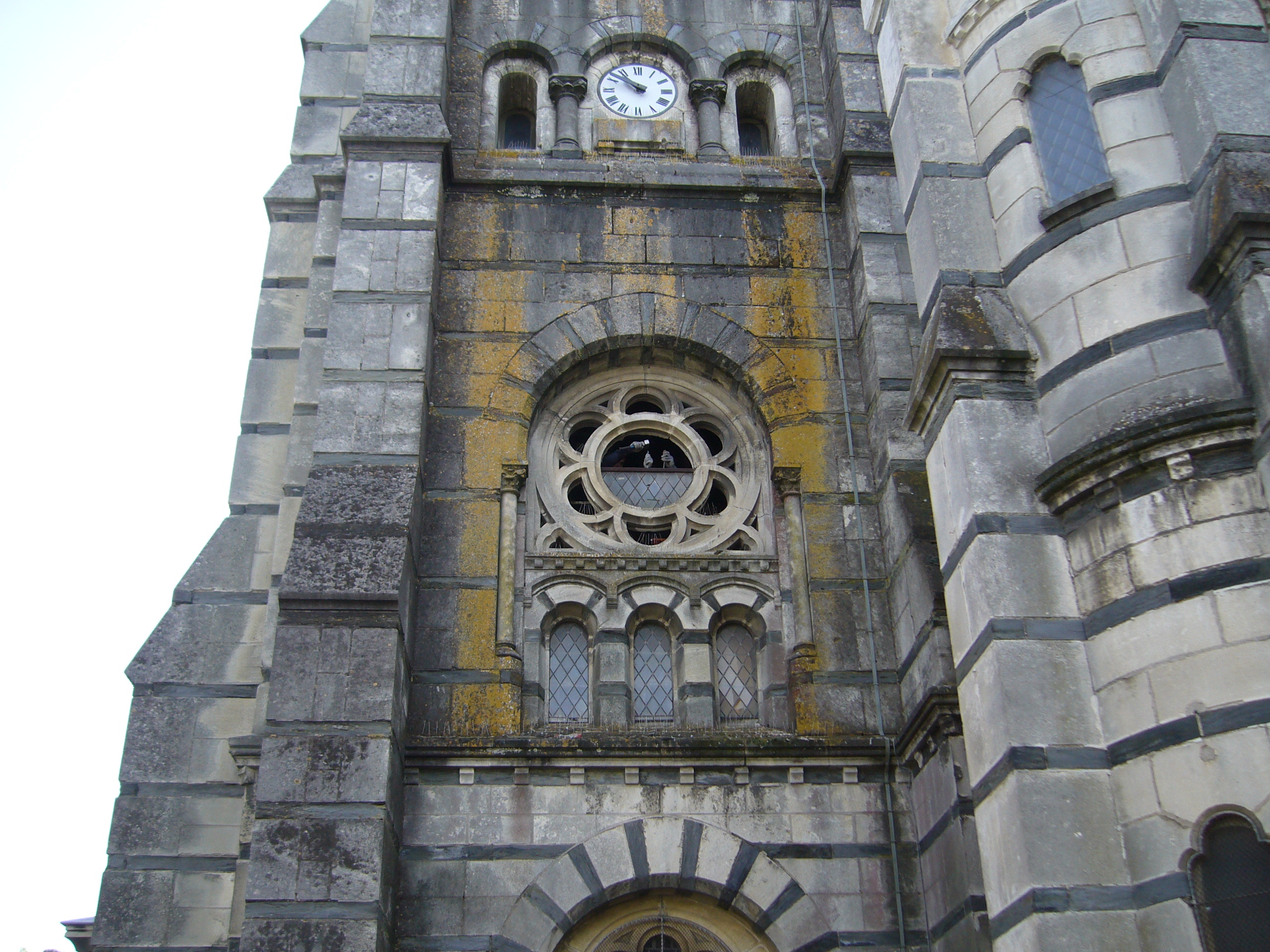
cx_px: 635
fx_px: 1284
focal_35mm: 35
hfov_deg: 52.6
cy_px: 476
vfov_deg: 40.7
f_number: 2.8
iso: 80
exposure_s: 1/200
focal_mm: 5.8
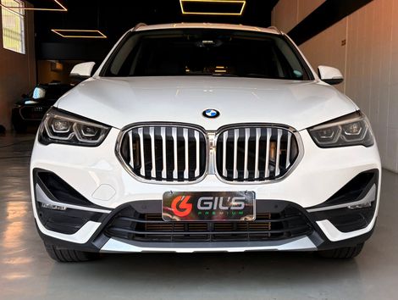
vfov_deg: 53.2
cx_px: 199
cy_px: 150
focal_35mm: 26
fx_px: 299
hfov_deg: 67.2
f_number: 1.6
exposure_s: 1/166
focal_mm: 5.96
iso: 50
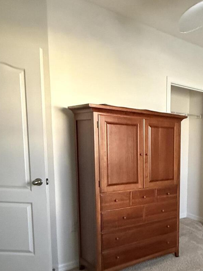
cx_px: 228
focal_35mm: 35
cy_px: 181
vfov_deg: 51.6
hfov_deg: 34.6
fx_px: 274
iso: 1000
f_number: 2.2
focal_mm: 2.22
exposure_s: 1/60
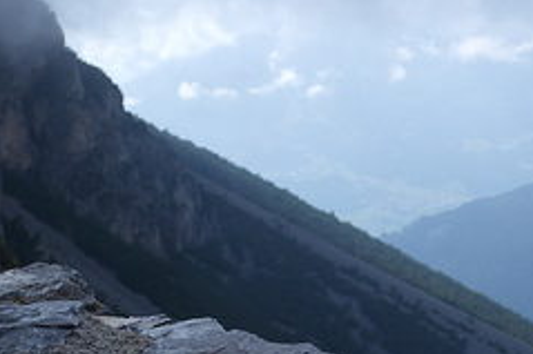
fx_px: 1598
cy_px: 189
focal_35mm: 108
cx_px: 343
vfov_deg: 12.7
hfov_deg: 18.9
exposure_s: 1/320
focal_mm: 28
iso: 100
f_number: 7.1
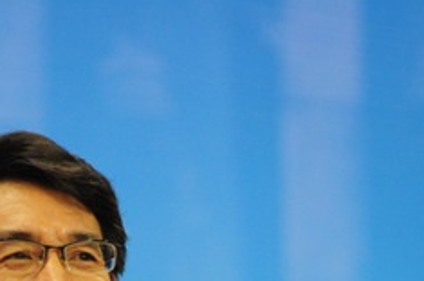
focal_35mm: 579
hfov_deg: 3.6
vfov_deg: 2.4
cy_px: 403
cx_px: 179
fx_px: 6810
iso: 2000
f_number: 3.5
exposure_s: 1/100
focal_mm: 200
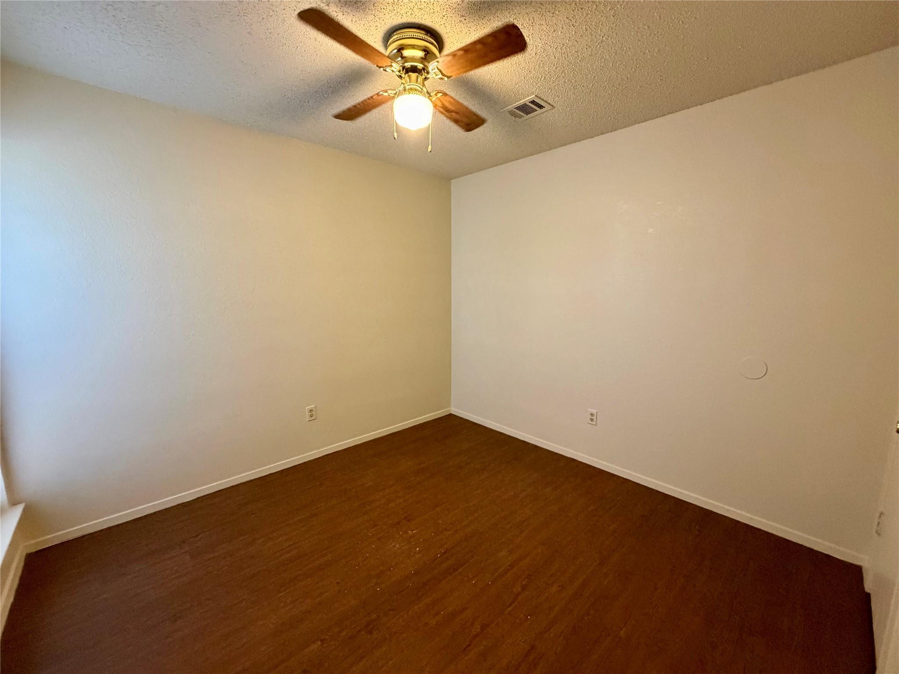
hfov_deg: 102.1
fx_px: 364
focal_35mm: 14
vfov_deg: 85.7
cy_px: 337
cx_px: 450
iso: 500
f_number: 2.2
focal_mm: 2.22
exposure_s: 1/60
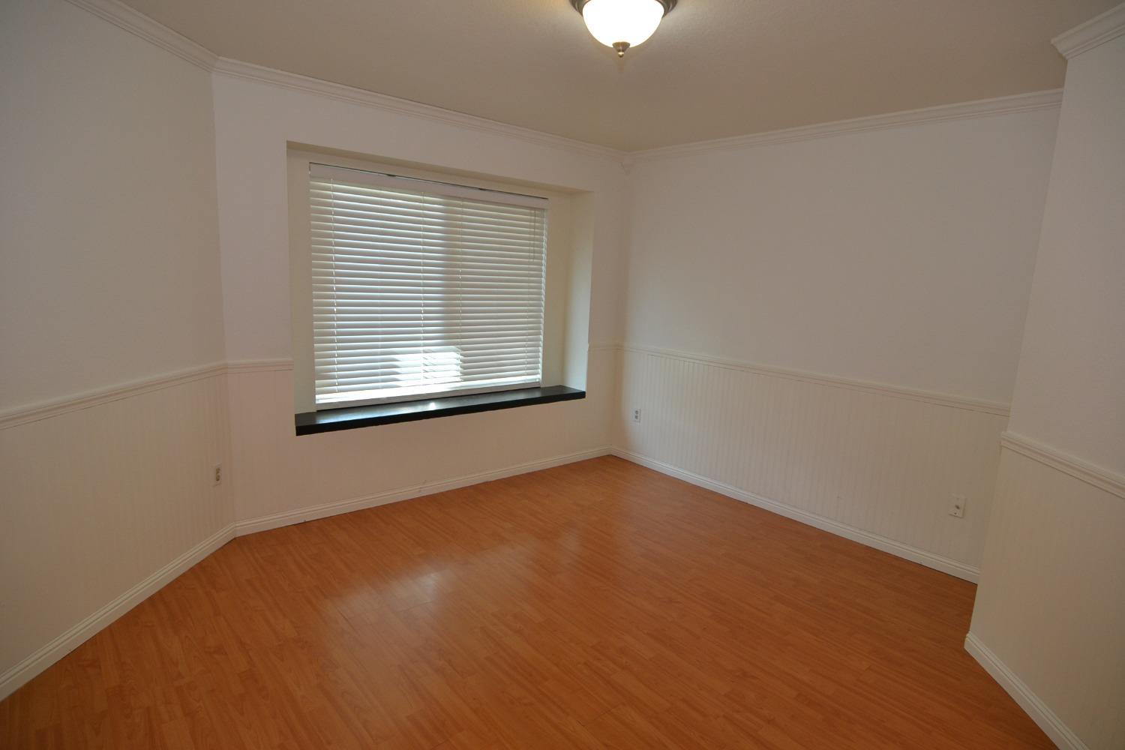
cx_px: 562
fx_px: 562
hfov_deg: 90.0
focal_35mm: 18
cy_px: 375
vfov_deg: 67.4
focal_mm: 12
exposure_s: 1/60
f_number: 4
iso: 500
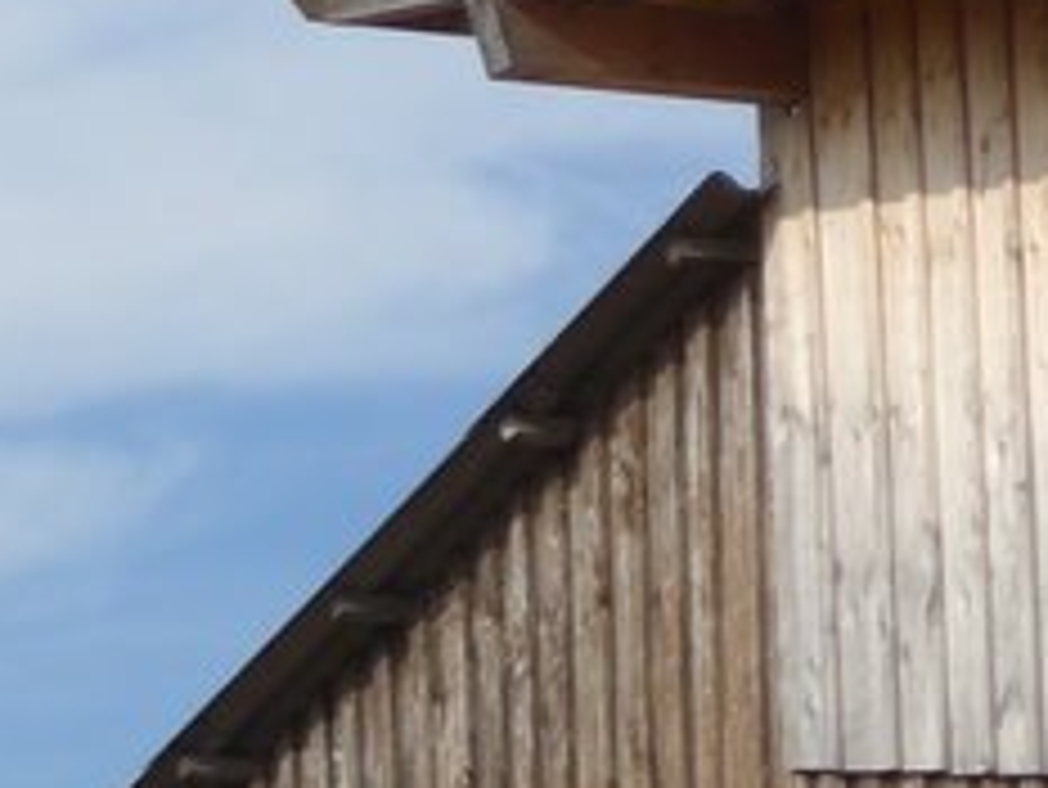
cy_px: 1099
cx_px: -1349
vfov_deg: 5.5
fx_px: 8118
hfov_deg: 7.0
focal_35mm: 268
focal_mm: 10.7
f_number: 3.3
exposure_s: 1/1000
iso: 80
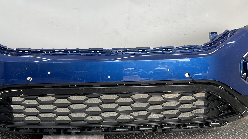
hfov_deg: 43.6
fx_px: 309
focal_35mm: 47
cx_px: 102
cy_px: 51
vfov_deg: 25.3
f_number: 1.8
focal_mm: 3
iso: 16
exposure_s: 1/180
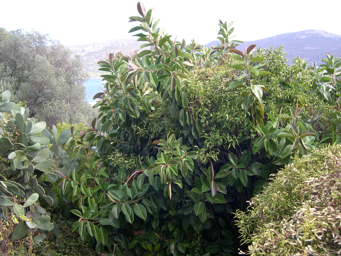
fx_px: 374
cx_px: 170
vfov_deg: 37.7
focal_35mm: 38
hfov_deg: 49.0
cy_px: 128
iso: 100
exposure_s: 1/216
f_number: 2.8
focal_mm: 8
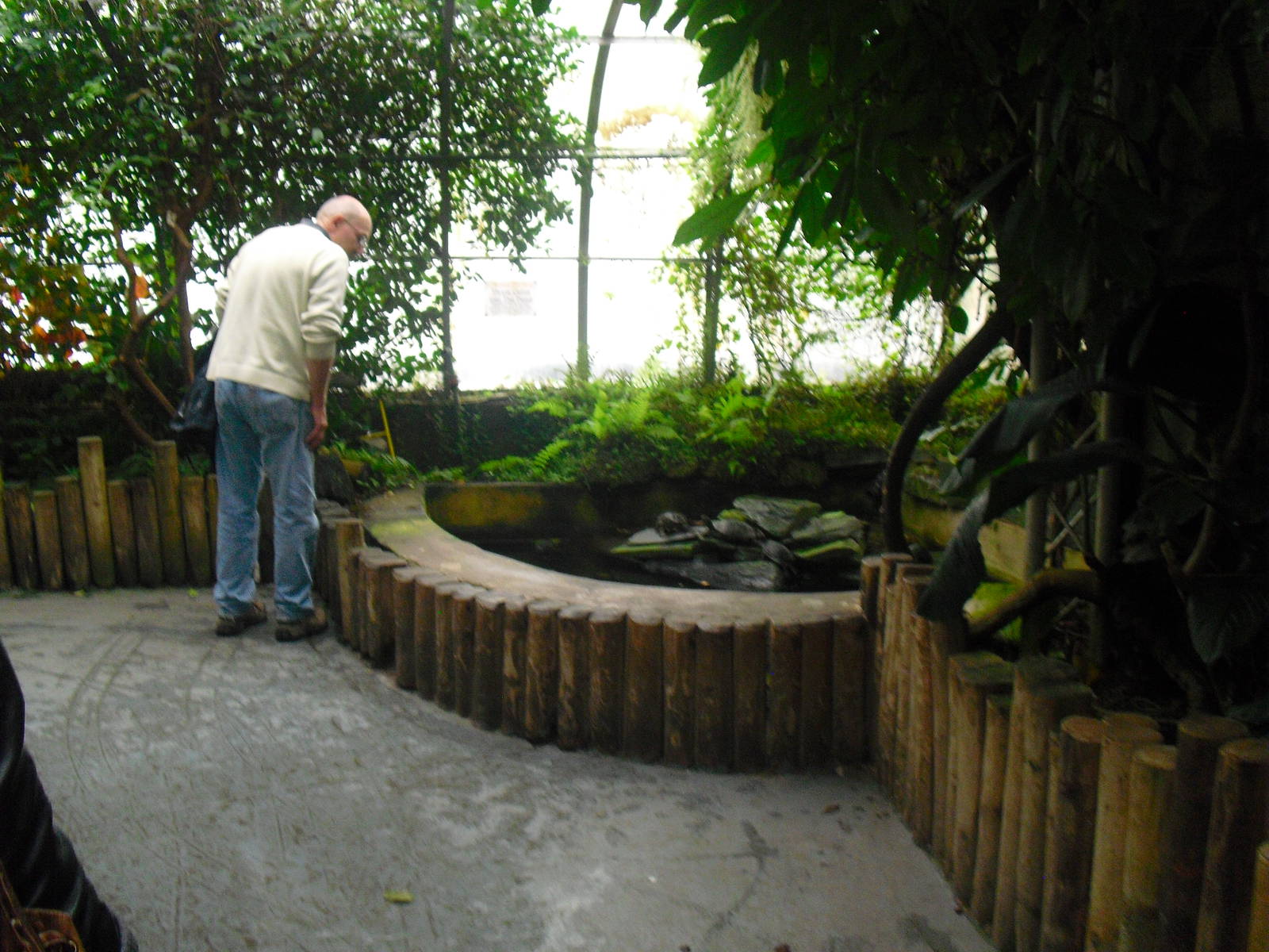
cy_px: 476
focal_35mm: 36
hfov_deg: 51.4
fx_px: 1320
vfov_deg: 39.7
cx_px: 634
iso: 400
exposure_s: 1/100
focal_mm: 6.3
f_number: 3.1
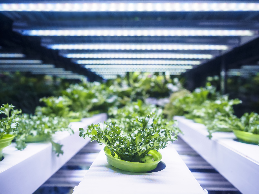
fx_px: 180
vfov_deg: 56.8
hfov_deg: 71.6
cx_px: 130
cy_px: 97
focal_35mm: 24
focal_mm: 12
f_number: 2.8
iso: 200
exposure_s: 1/200
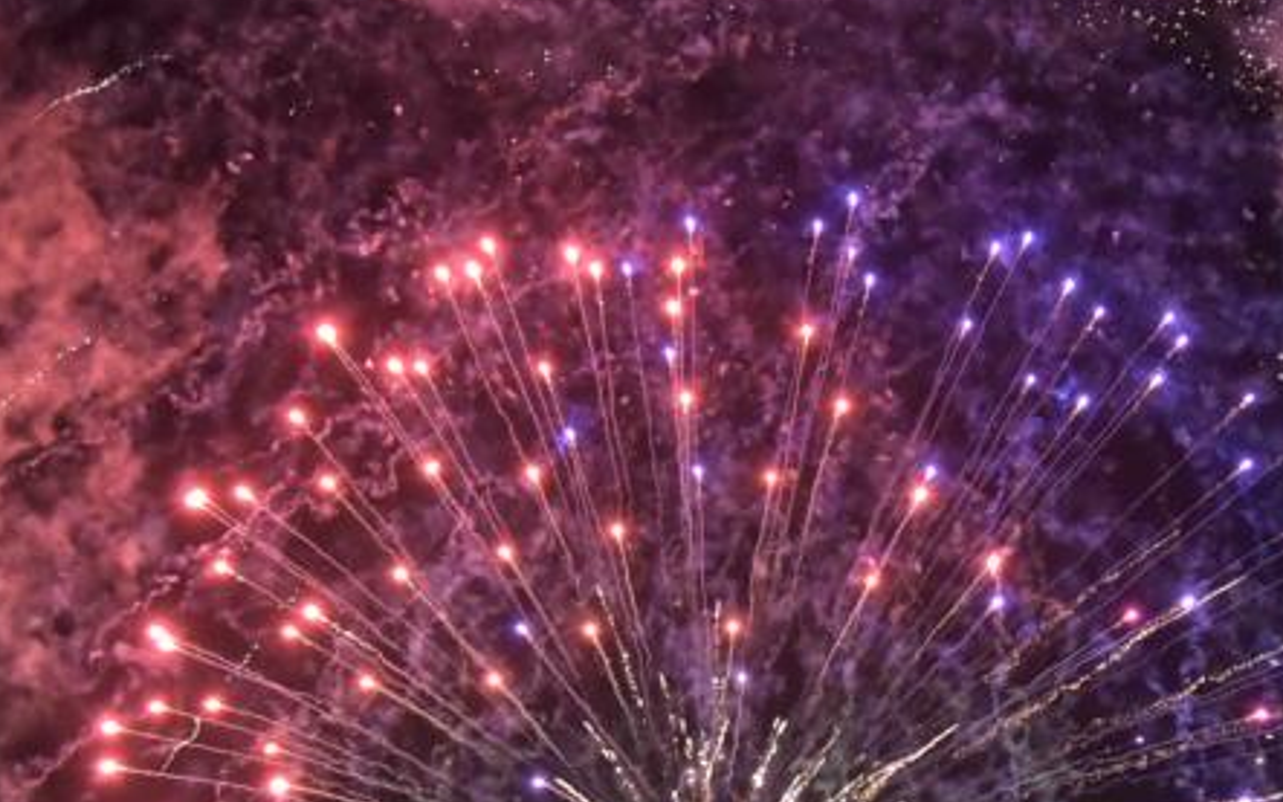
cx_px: 704
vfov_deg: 14.5
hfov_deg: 23.0
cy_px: 510
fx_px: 3147
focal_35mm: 90
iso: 2000
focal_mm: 34
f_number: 4
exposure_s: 1/60
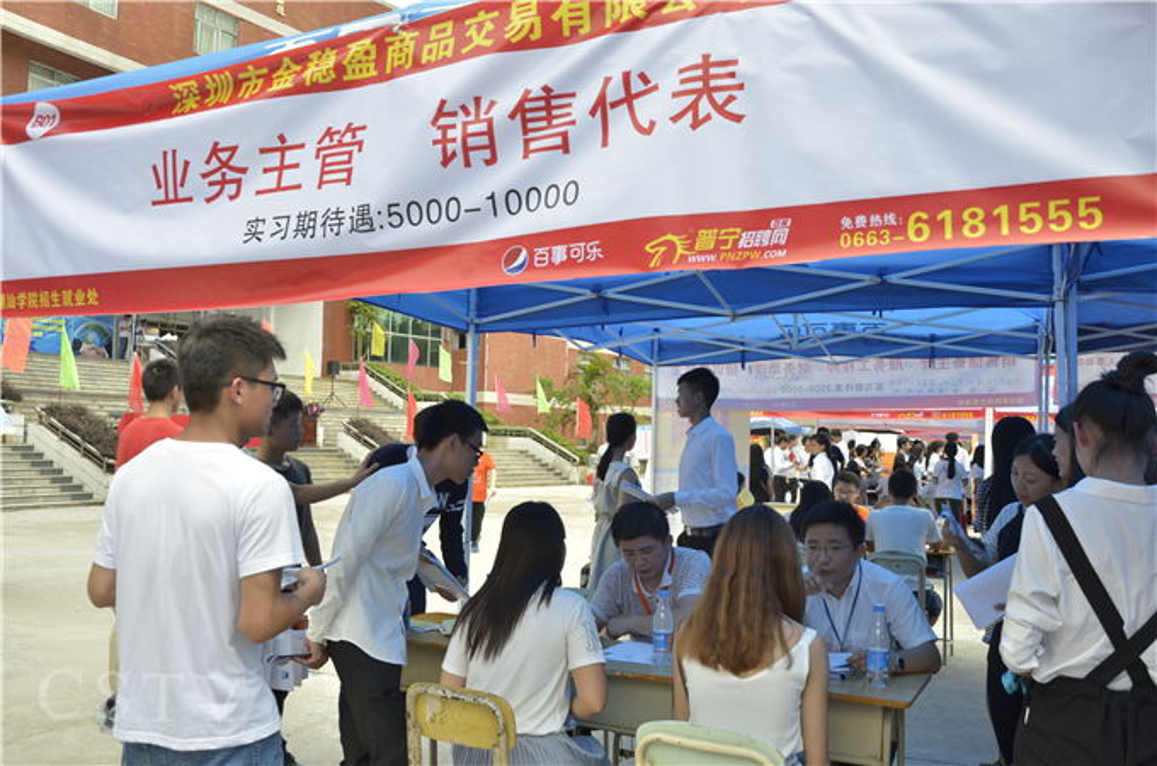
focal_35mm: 32
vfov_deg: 41.5
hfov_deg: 59.6
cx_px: 578
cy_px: 383
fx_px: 1010
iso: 100
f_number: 5.6
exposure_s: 1/250
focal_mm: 21
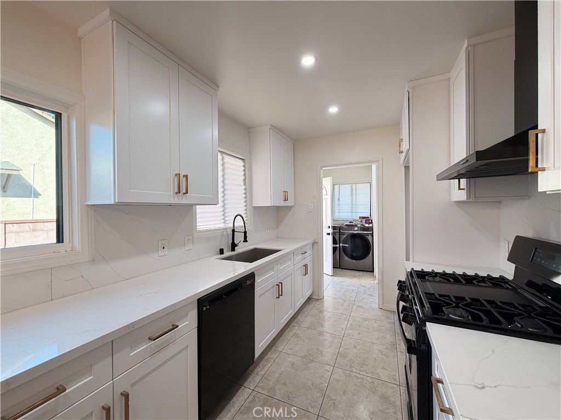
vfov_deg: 85.7
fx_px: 227
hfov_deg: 102.1
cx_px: 280
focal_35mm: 14
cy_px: 210
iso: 160
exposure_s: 1/120
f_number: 2.2
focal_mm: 2.22
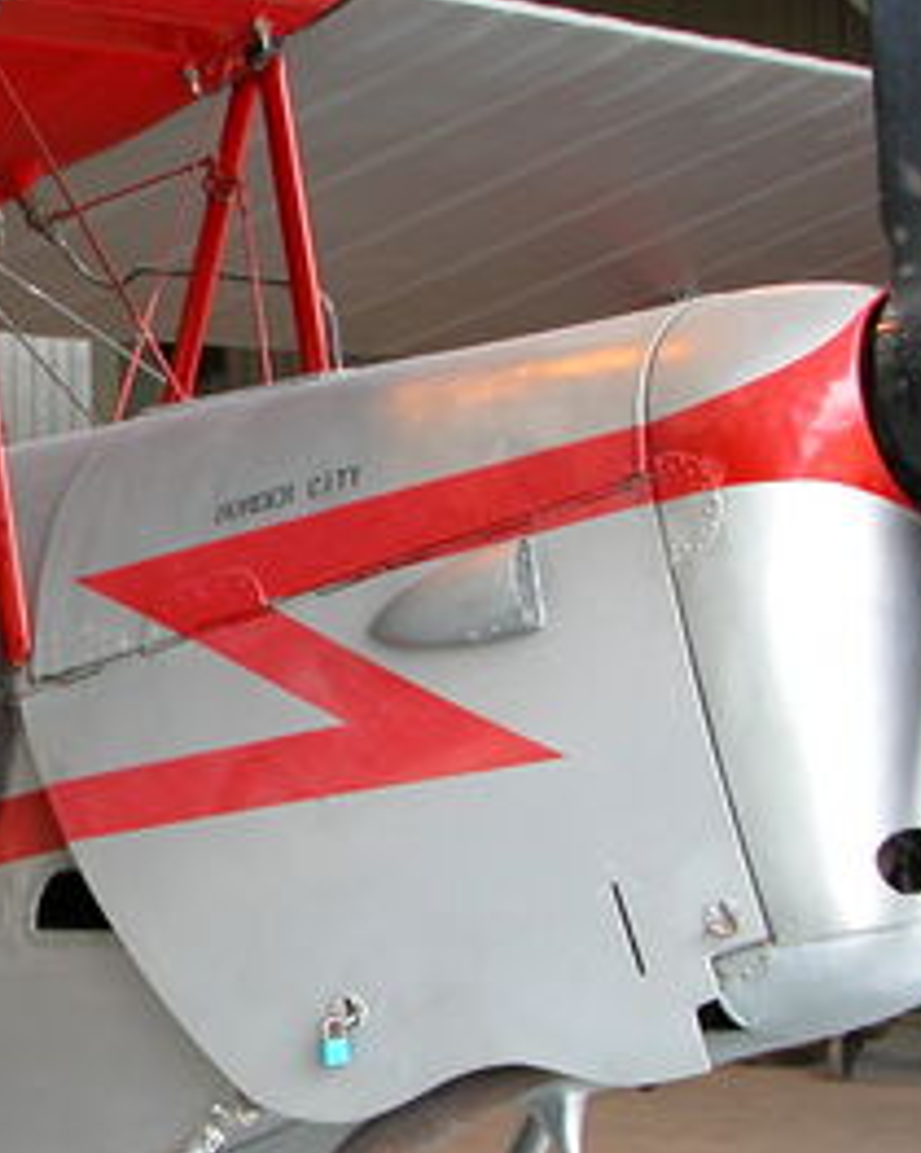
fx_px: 3548
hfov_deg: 14.2
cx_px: -281
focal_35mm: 104
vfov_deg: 18.4
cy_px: 719
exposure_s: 1/52.6
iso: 100
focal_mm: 8.9
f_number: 3.2
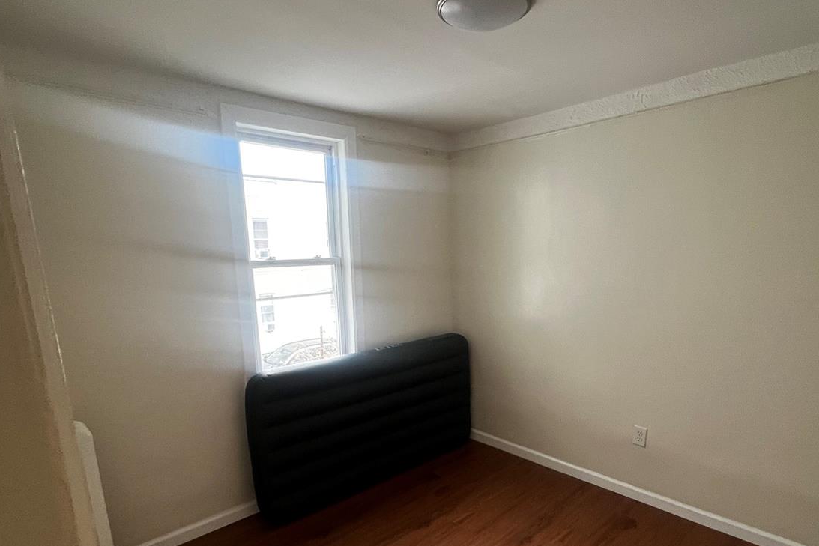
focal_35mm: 19
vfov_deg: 63.6
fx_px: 432
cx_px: 423
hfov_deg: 86.9
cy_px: 342
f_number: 1.8
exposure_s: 1/73
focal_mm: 1.57
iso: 250
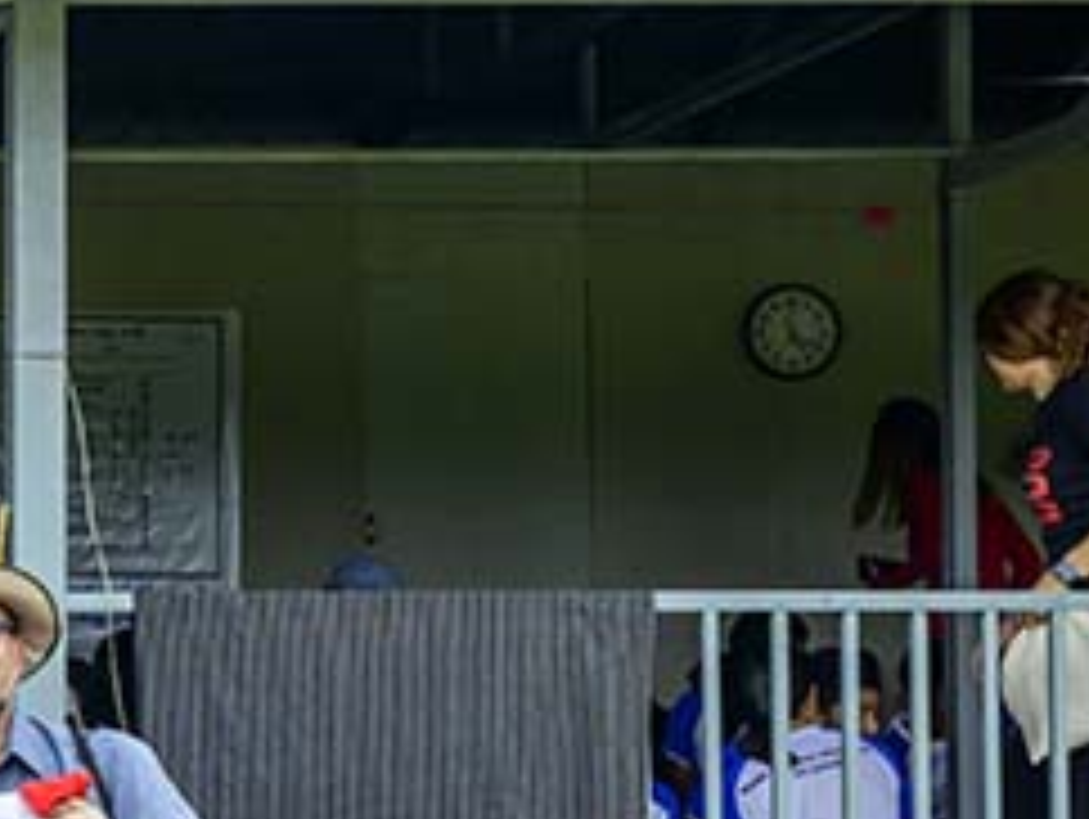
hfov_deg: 14.5
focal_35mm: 122
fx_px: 3842
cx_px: -778
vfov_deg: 12.1
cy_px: 639
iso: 560
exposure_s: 1/1000
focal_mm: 32
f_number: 8
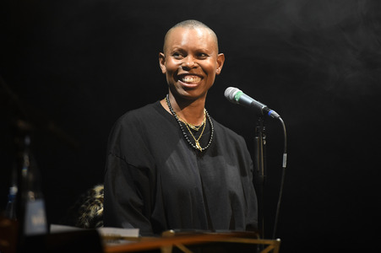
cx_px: 190
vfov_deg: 6.9
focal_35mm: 200
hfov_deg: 10.3
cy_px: 126
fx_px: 2115
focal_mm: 200
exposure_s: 1/160
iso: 2000
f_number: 3.5
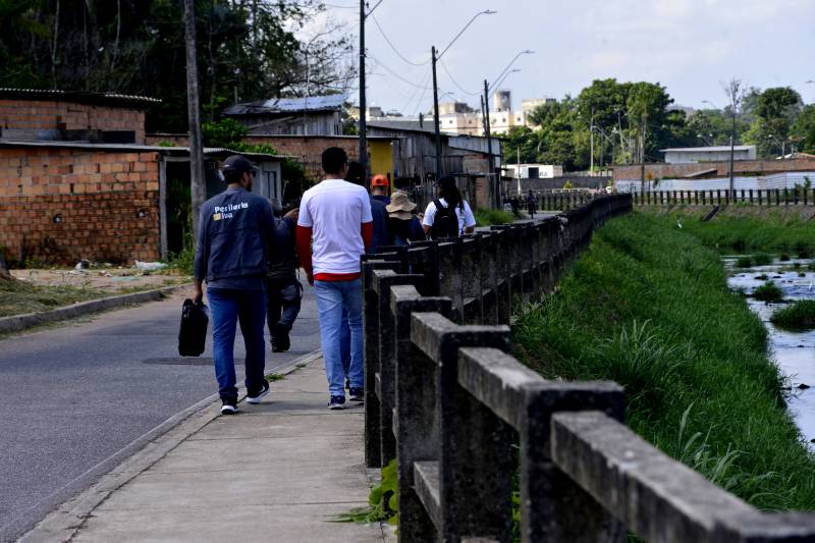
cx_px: 408
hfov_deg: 17.1
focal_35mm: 120
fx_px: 2716
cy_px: 272
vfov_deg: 11.4
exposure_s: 1/1250
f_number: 9
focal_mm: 120
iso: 800
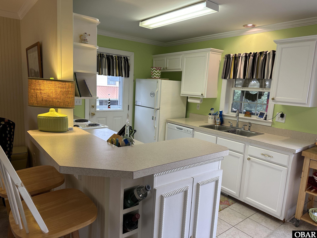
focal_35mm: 24
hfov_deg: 71.6
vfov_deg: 56.8
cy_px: 119
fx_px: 220
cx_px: 158
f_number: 1.78
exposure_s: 1/120
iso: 100
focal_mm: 6.86
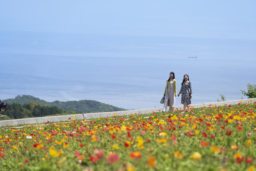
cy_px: 86
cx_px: 128
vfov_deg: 7.5
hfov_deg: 11.2
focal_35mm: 183
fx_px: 1301
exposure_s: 1/640
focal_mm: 183
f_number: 4.5
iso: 100
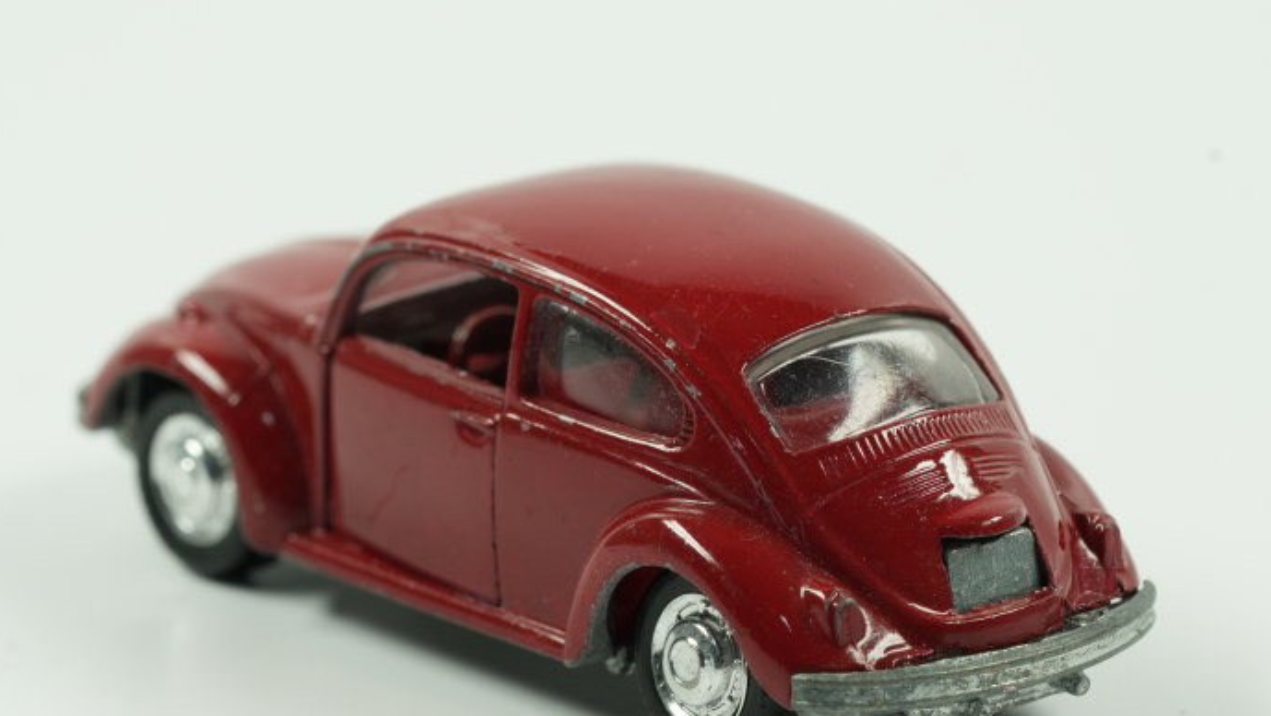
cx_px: 697
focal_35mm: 175
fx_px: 5899
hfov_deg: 12.3
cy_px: 442
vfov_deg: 6.9
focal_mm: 90
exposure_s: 1/15
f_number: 10
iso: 500
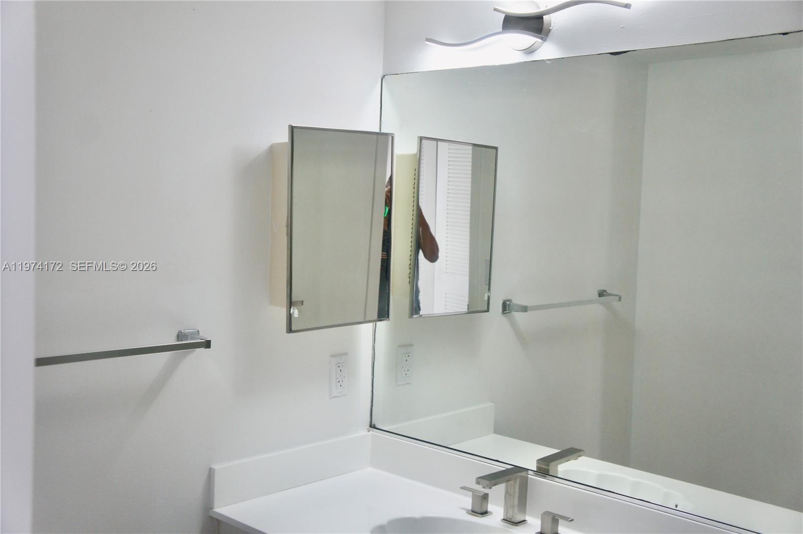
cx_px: 402
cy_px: 267
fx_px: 903
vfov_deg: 33.0
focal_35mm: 40
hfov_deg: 48.0
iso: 500
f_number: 4
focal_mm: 27
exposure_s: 1/100
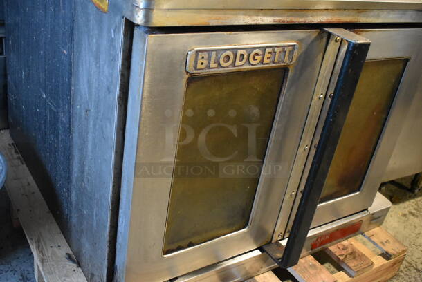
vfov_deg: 34.3
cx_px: 211
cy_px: 141
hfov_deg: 49.5
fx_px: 458
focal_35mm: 39
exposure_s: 1/125
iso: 5600
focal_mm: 26
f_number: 4
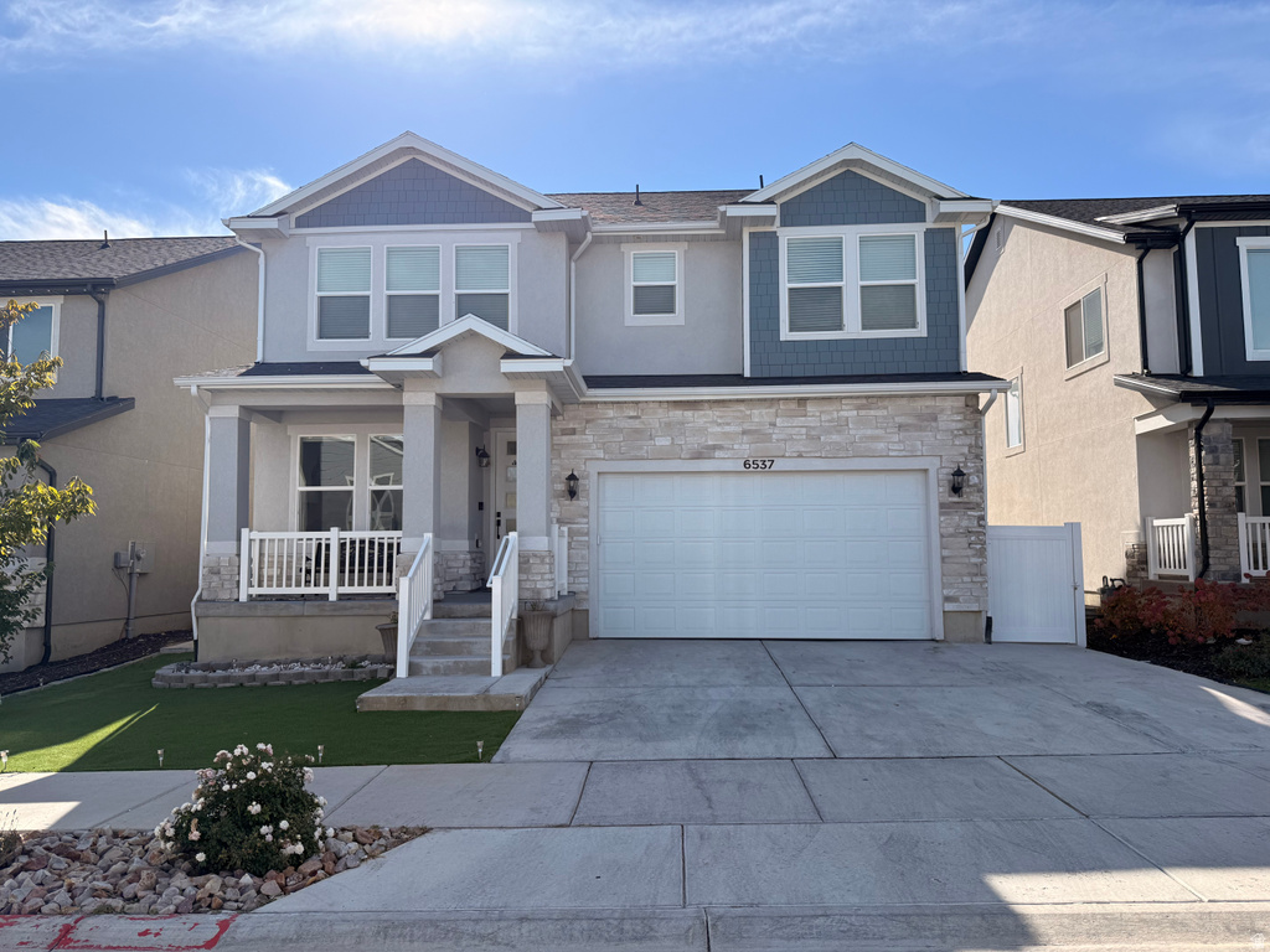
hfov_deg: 71.6
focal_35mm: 24
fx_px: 881
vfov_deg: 56.8
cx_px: 635
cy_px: 476
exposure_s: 1/4167
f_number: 1.78
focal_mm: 6.76
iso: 80
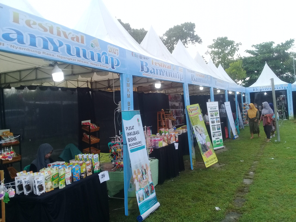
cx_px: 148
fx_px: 265
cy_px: 111
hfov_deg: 58.4
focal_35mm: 31
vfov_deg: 45.4
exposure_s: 1/323
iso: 50
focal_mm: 3.3
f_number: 2.2
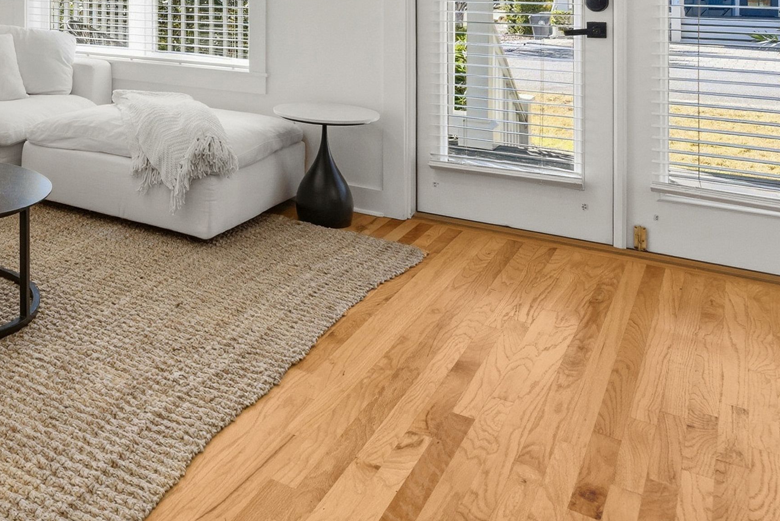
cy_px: -29
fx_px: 829
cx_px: -25
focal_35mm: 38
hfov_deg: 42.4
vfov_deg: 31.6
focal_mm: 15.5
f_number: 8
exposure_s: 1/2500
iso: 400
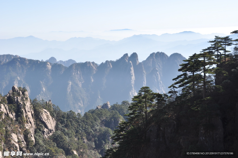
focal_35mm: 52
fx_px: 347
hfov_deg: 37.9
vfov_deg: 25.7
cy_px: 79
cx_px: 119
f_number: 9
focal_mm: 35
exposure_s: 1/320
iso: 200
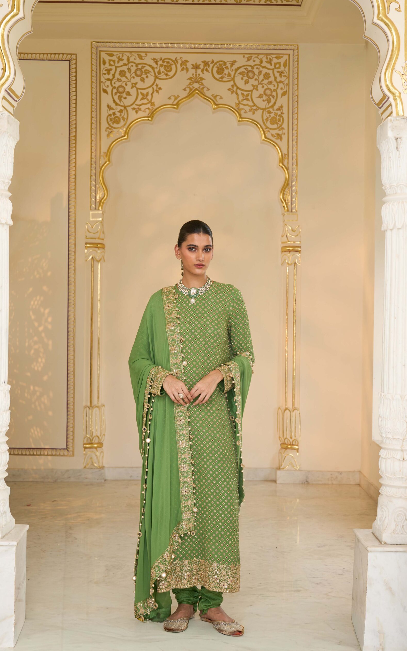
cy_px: 328
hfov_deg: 23.1
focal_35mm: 56
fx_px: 994
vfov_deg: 36.3
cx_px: 204
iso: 200
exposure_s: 1/100
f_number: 5.6
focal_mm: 54
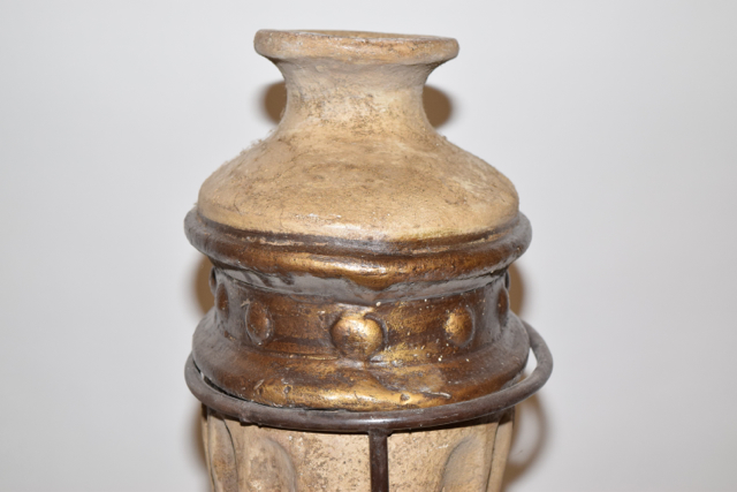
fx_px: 1474
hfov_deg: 28.1
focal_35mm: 72
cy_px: 246
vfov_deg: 18.9
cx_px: 368
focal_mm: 48
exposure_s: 1/125
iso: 800
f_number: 5.6
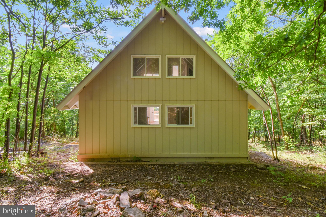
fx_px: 136
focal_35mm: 15
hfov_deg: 100.4
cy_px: 108
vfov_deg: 77.3
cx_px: 163
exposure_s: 1/10
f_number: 22
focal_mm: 10
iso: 100
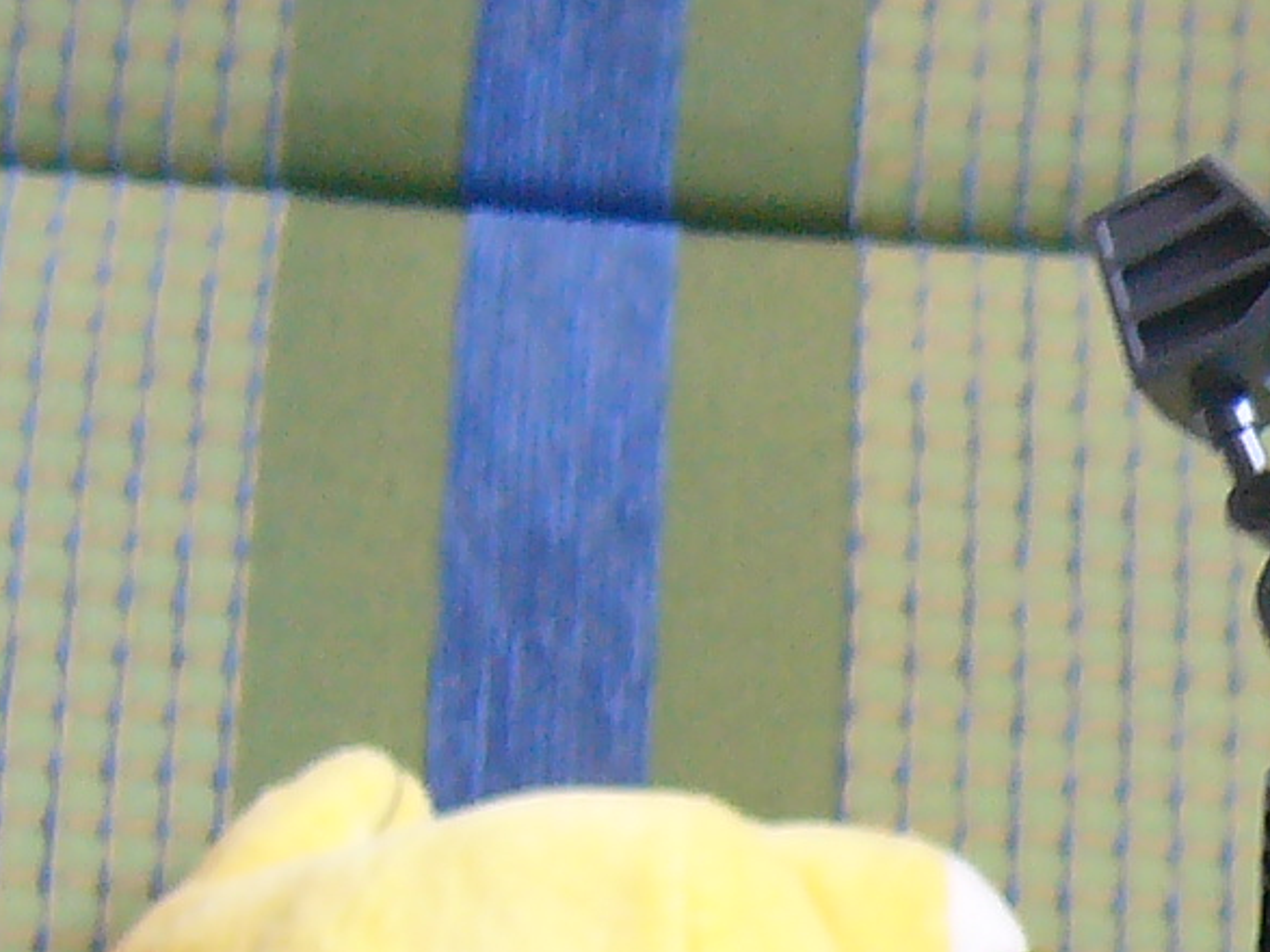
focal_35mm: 157
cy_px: 1054
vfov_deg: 9.4
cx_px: 1949
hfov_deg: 12.0
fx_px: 5759
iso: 200
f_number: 3.2
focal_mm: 7.5
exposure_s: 1/15
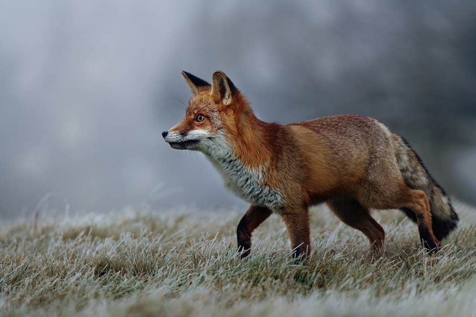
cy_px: 158
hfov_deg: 4.6
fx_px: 5950
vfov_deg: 3.1
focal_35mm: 450
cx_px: 238
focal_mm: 450
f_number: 6.3
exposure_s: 1/400
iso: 280
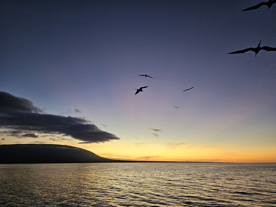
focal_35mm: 23
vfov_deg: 58.9
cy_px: 104
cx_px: 138
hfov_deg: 73.9
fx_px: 183
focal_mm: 6.3
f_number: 1.7
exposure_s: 1/170
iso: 400
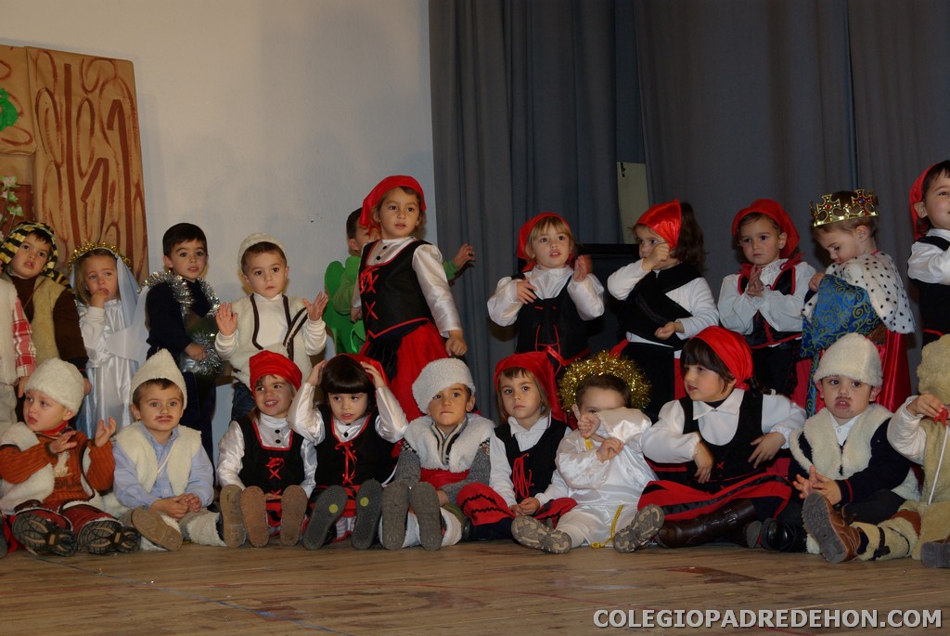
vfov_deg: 21.1
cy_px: 318
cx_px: 475
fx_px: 1704
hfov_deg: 31.2
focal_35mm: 64
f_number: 5.6
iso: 400
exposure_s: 1/60
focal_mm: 43
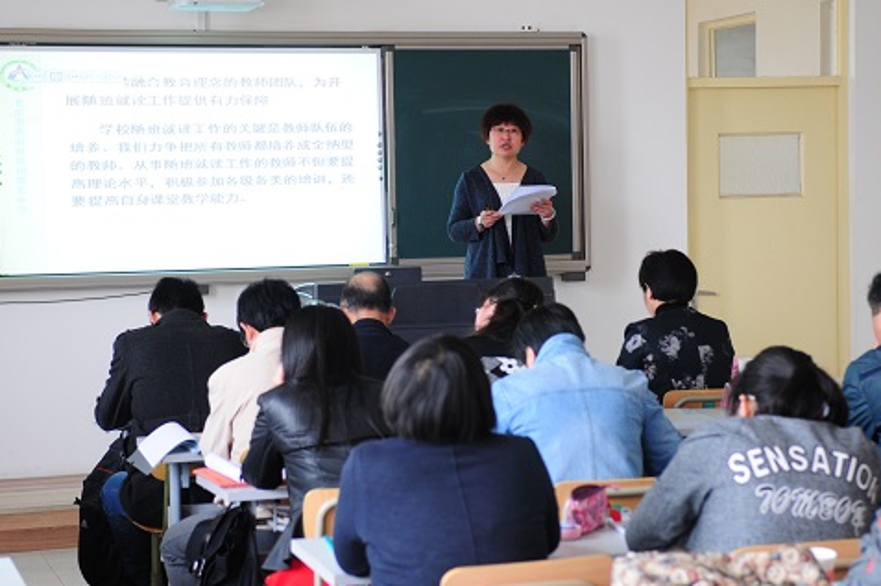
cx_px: 445
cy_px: 292
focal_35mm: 87
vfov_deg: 15.8
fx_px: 2115
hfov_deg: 23.5
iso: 640
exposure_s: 1/60
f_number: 4
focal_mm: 55
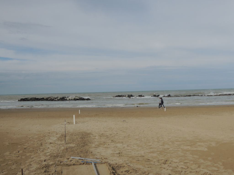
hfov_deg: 42.1
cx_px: 117
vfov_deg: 32.2
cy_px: 88
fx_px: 304
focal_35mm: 45
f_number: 4.5
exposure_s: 1/1250
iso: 100
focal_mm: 8.1
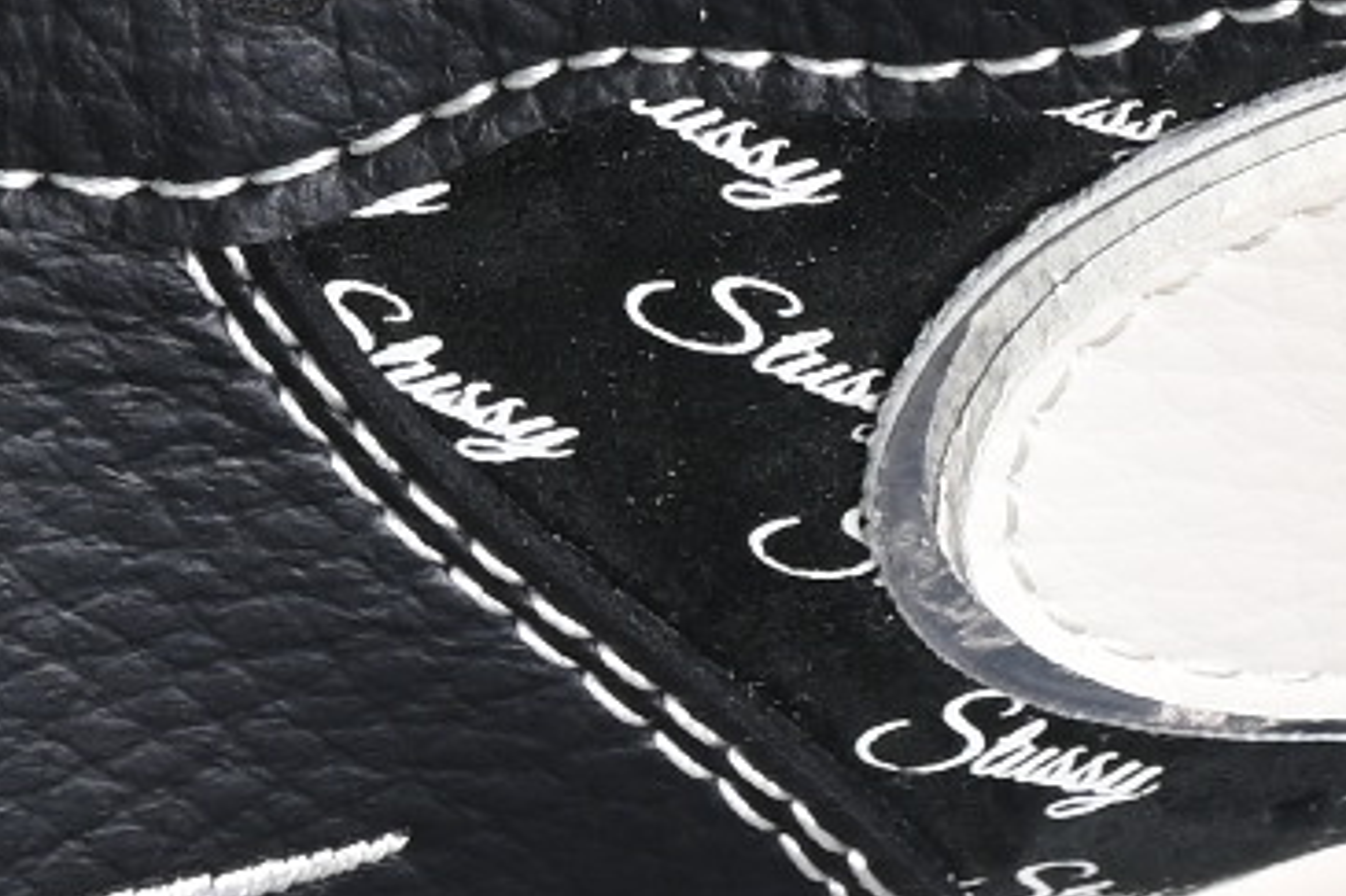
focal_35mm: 572
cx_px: 151
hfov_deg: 3.6
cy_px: -1305
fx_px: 21376
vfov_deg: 2.4
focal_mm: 50
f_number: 6.3
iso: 160
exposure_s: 1/50
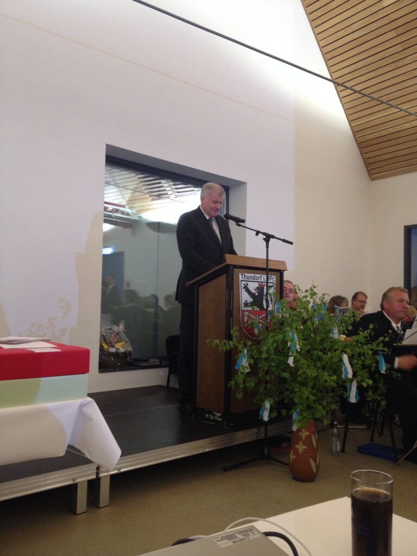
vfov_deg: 52.6
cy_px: 278
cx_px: 208
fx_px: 562
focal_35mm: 35
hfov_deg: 40.7
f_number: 2.4
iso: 125
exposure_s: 1/20
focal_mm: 4.28
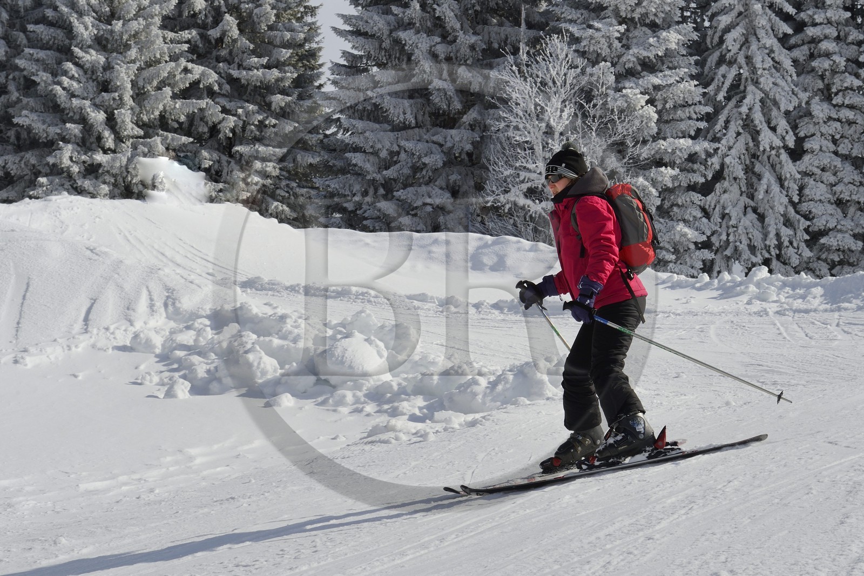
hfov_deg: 28.8
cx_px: 432
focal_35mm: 70
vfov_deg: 19.4
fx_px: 1680
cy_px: 288
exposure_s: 1/500
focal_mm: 70
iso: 200
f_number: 14
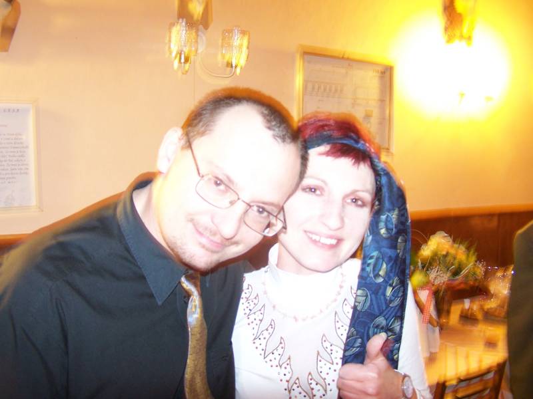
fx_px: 585
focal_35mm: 38
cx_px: 266
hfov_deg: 49.0
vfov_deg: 37.7
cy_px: 200
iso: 140
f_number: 2.8
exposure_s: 1/2
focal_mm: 6.3
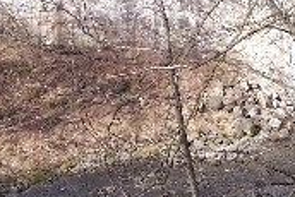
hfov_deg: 17.6
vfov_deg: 11.7
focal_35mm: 116
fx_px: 951
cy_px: 9
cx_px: 182
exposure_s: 1/125
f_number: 5.6
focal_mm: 5.6
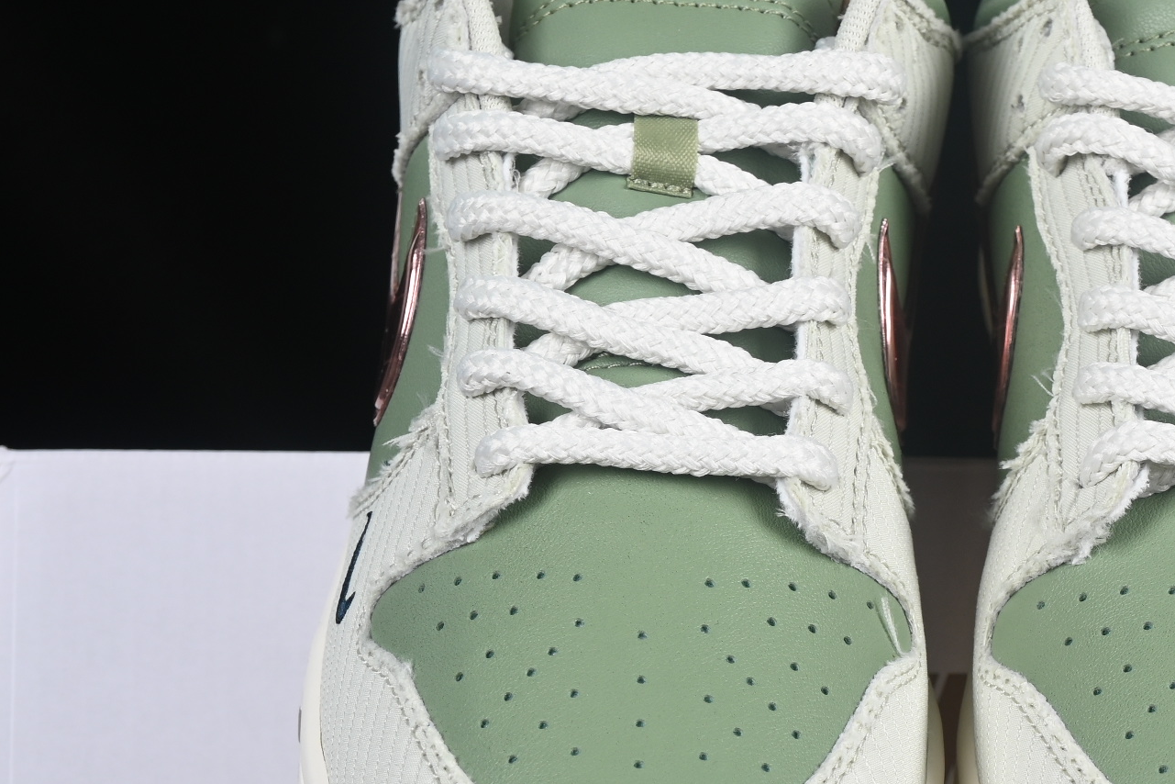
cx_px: 968
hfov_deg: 12.5
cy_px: 579
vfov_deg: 8.4
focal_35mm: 163
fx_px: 5320
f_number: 8
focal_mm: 50
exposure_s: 1/80
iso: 160
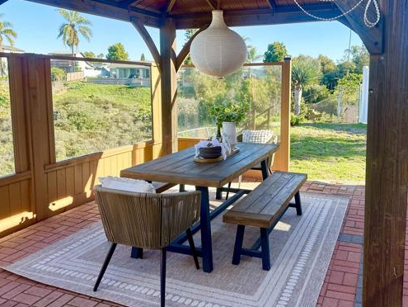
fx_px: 366
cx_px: 233
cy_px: 134
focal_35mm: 31
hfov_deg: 58.1
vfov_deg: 45.4
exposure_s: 1/872
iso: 80
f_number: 1.78
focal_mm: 6.86
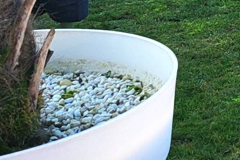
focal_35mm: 137
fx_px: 914
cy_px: -240
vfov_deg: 8.9
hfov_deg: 13.1
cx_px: 466
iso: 40
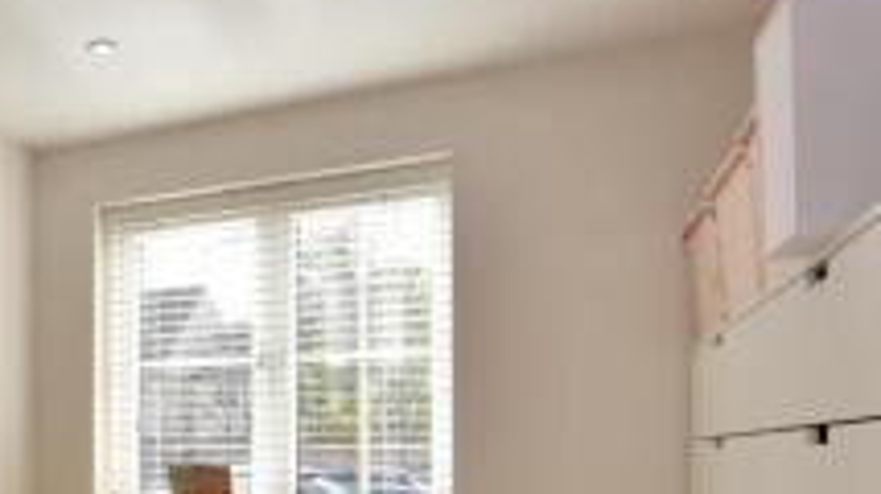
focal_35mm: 35
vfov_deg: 31.8
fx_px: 817
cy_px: 459
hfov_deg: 50.1
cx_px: 82
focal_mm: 10
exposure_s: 1/20
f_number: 8
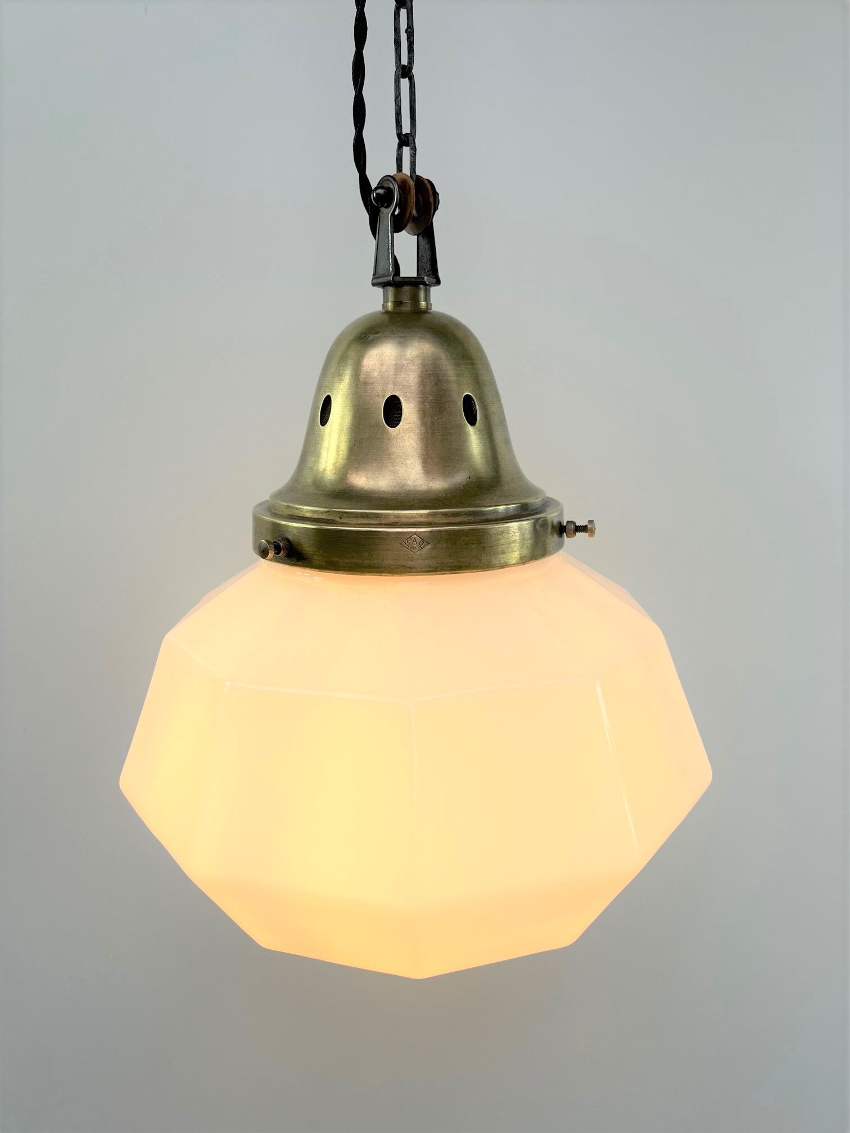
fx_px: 851
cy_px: 566
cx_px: 425
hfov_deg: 53.1
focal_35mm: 26
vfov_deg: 67.3
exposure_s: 1/1295
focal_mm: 5.7
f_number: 1.5
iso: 50
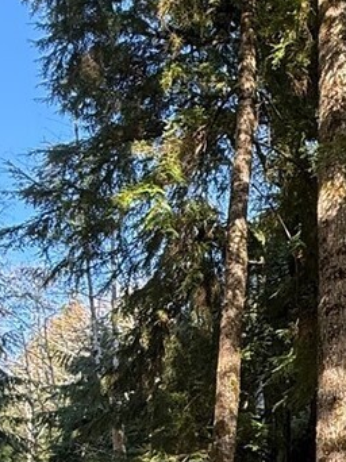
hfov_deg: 23.0
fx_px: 787
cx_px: 397
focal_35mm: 59
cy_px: 428
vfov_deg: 31.0
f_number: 2.2
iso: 100
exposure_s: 1/99
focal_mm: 2.22
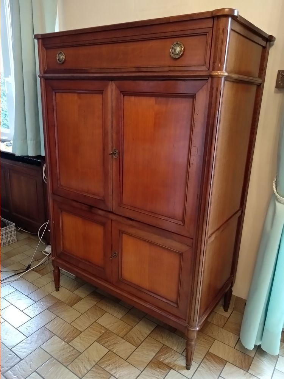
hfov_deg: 53.1
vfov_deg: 67.3
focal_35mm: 26
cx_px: 142
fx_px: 284
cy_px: 190
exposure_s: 1/17
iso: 1000
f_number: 2.2
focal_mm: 3.81
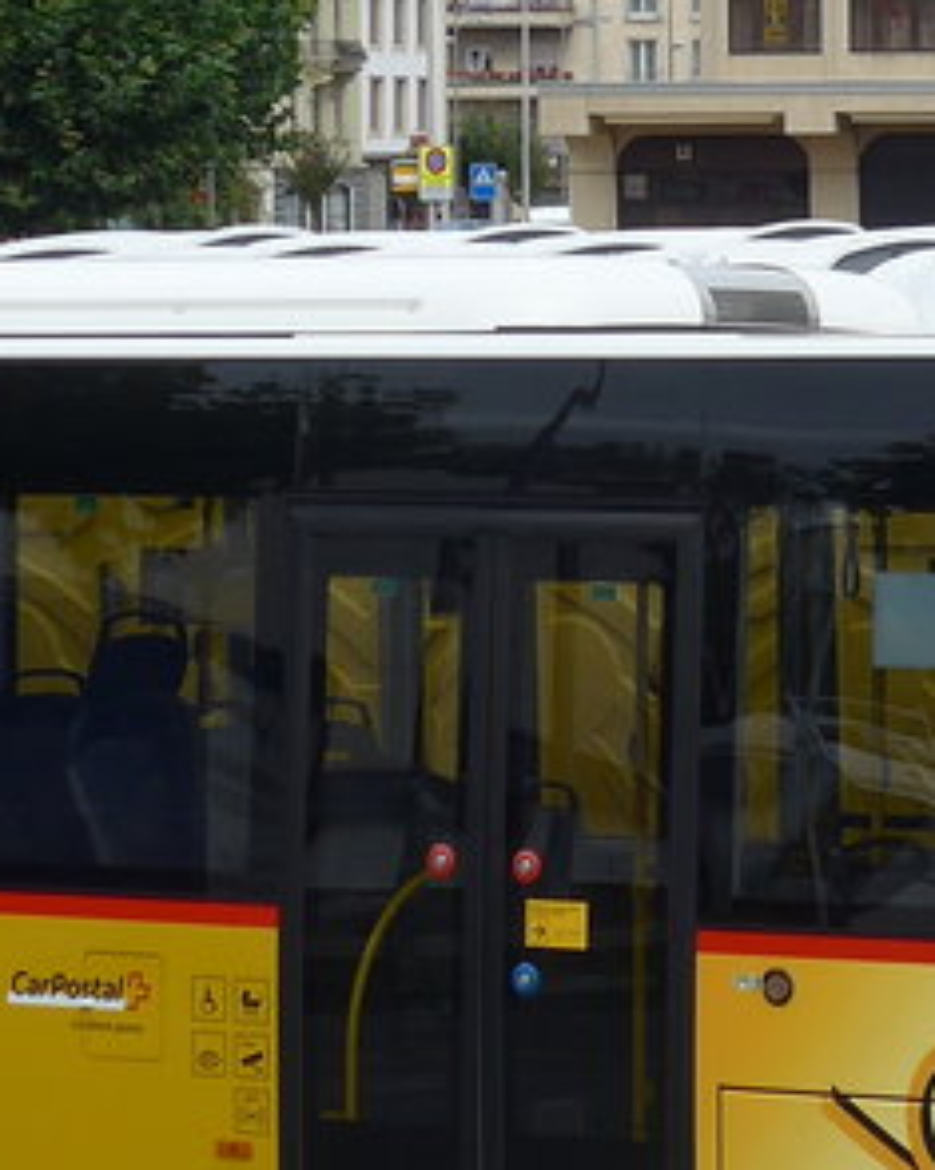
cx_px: 796
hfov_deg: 7.0
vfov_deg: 8.8
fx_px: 7579
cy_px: 259
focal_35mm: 219
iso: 80
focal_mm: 11.3
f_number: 3.4
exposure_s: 1/640
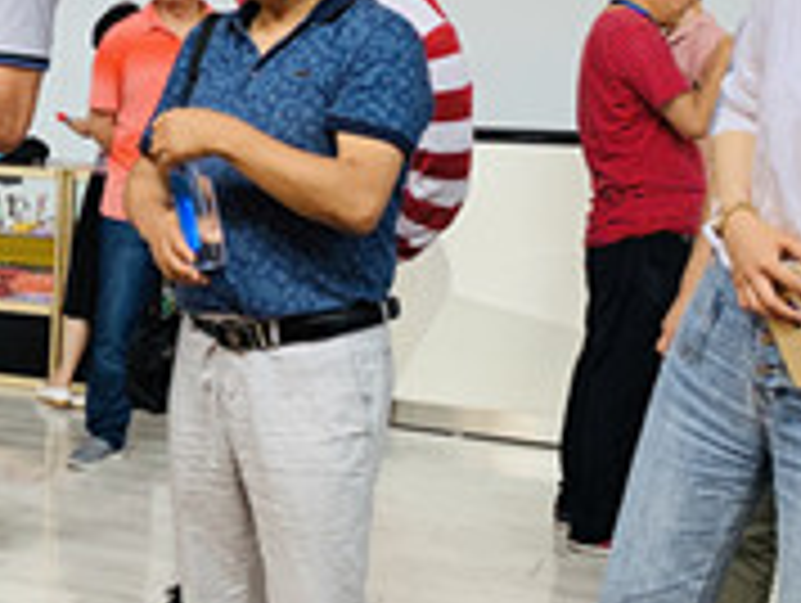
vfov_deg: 20.2
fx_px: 1691
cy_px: 295
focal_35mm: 73
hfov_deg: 25.4
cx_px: 4
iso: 100
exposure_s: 1/100
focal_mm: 4.25
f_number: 1.8
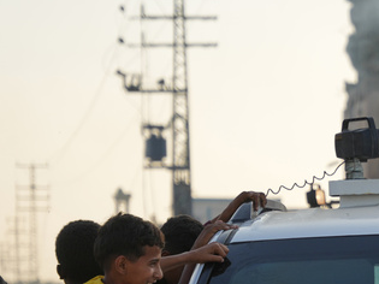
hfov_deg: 9.0
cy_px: 328
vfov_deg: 6.7
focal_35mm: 219
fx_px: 2397
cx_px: 422
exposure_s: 1/1250
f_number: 2.8
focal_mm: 70
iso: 100
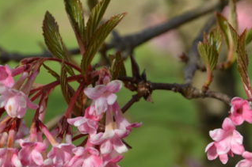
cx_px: 147
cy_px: 139
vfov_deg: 8.3
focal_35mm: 164
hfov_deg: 12.5
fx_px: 1146
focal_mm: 50
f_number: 8
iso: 200
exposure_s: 1/250
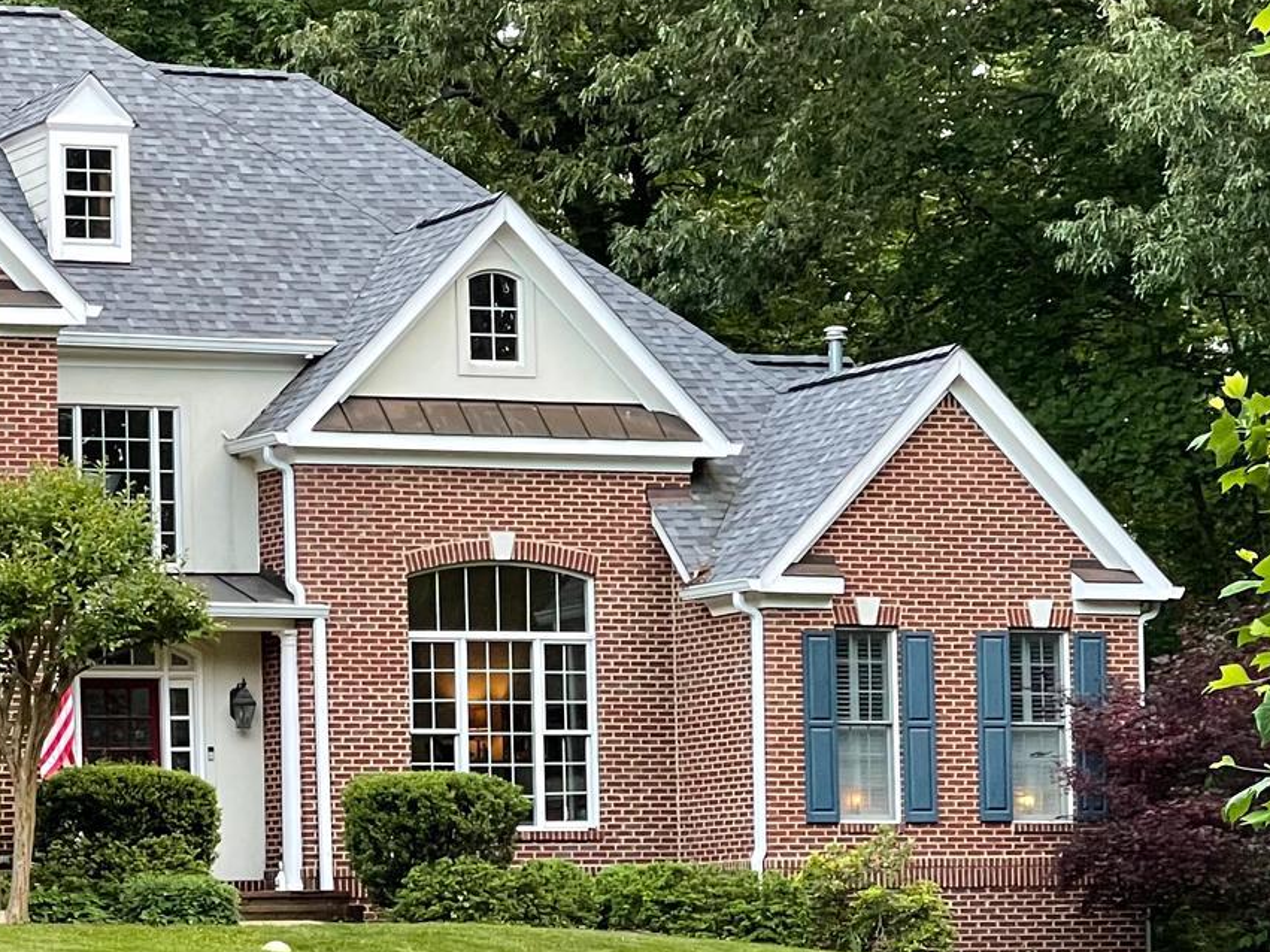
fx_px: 5649
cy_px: 703
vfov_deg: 9.6
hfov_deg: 12.7
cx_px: 34
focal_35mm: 154
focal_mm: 7.5
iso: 200
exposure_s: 1/75
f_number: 2.2
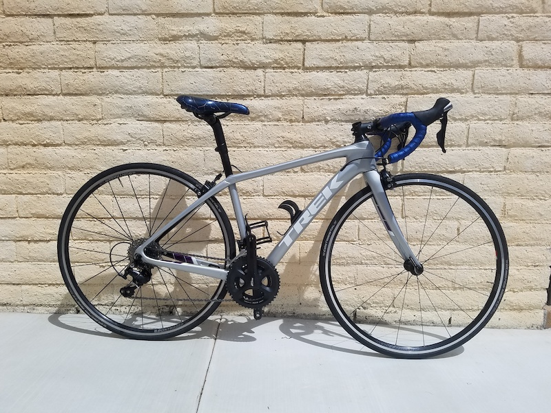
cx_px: 276
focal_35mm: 26
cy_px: 206
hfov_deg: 67.3
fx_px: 414
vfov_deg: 53.1
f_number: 1.7
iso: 50
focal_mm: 4.2
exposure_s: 1/5264
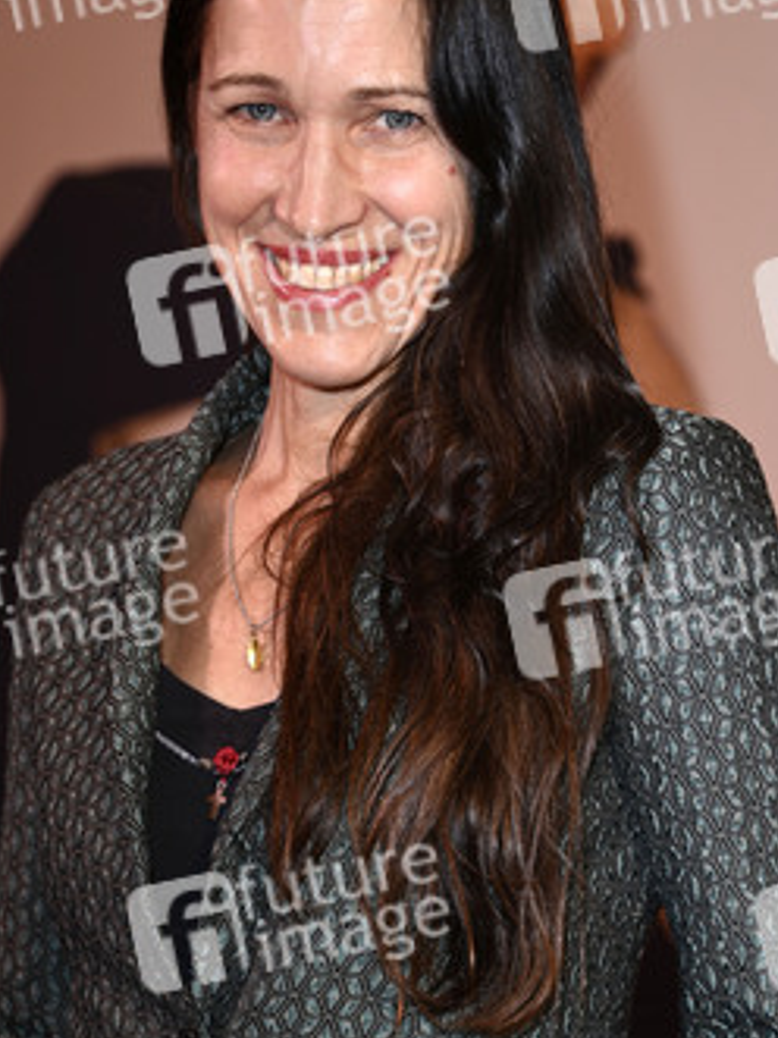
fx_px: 3658
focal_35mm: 122
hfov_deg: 12.1
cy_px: 448
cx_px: 380
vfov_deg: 16.1
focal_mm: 105
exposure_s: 1/200
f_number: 5.6
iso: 800
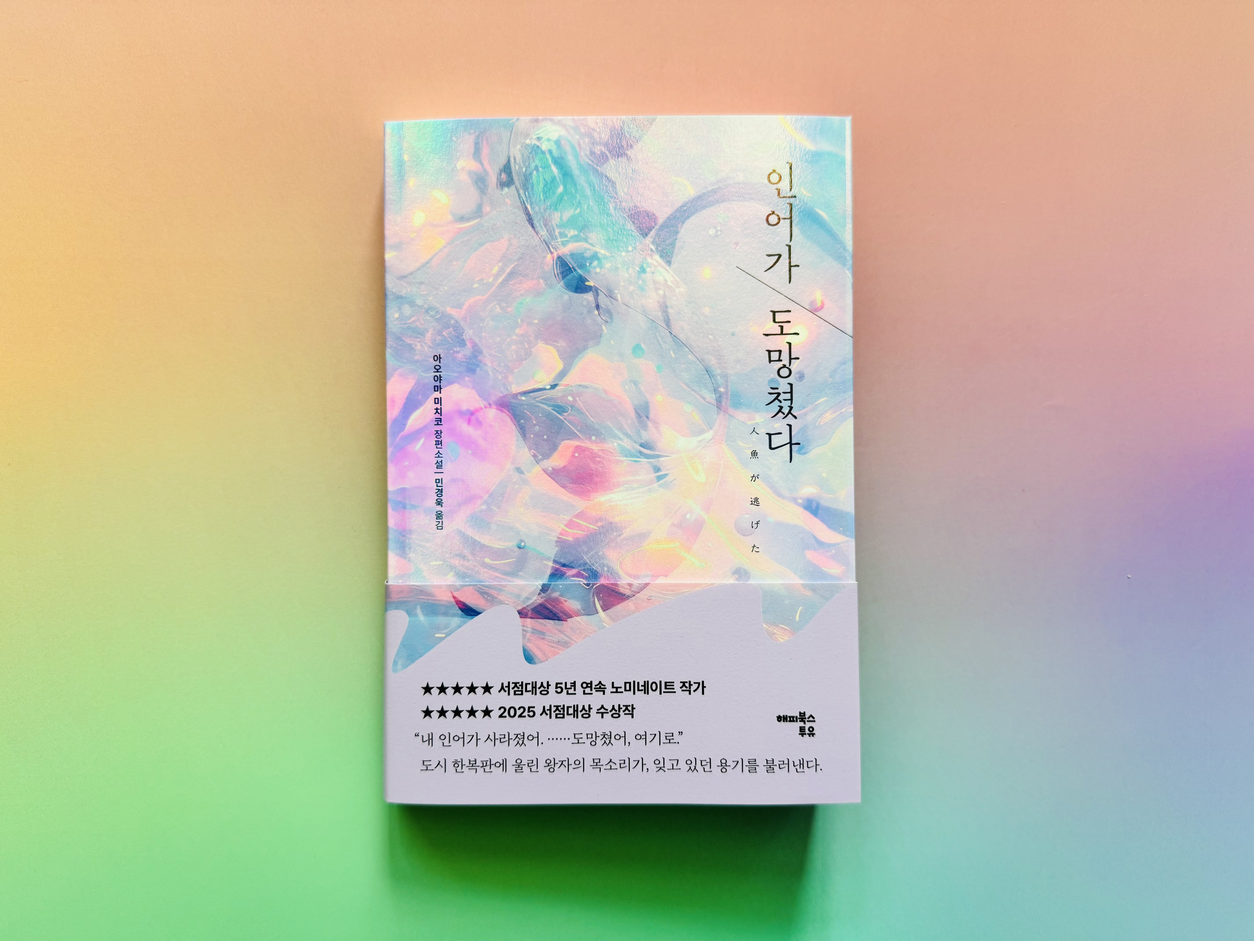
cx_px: 627
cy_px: 470
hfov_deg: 71.6
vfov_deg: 56.8
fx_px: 869
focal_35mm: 24
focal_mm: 6.76
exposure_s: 1/121
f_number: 1.78
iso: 125
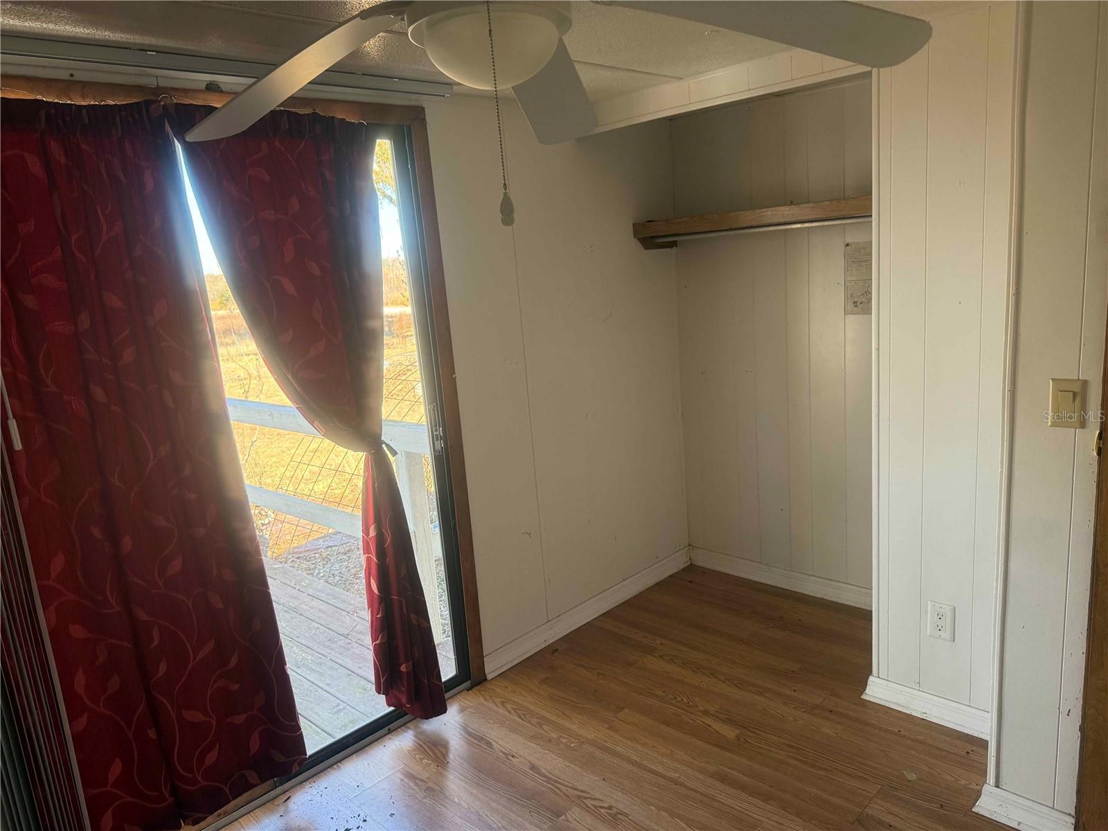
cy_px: 416
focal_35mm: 24
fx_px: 768
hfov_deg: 71.6
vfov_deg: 56.8
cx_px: 554
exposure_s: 1/178
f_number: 1.78
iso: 200
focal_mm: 6.76
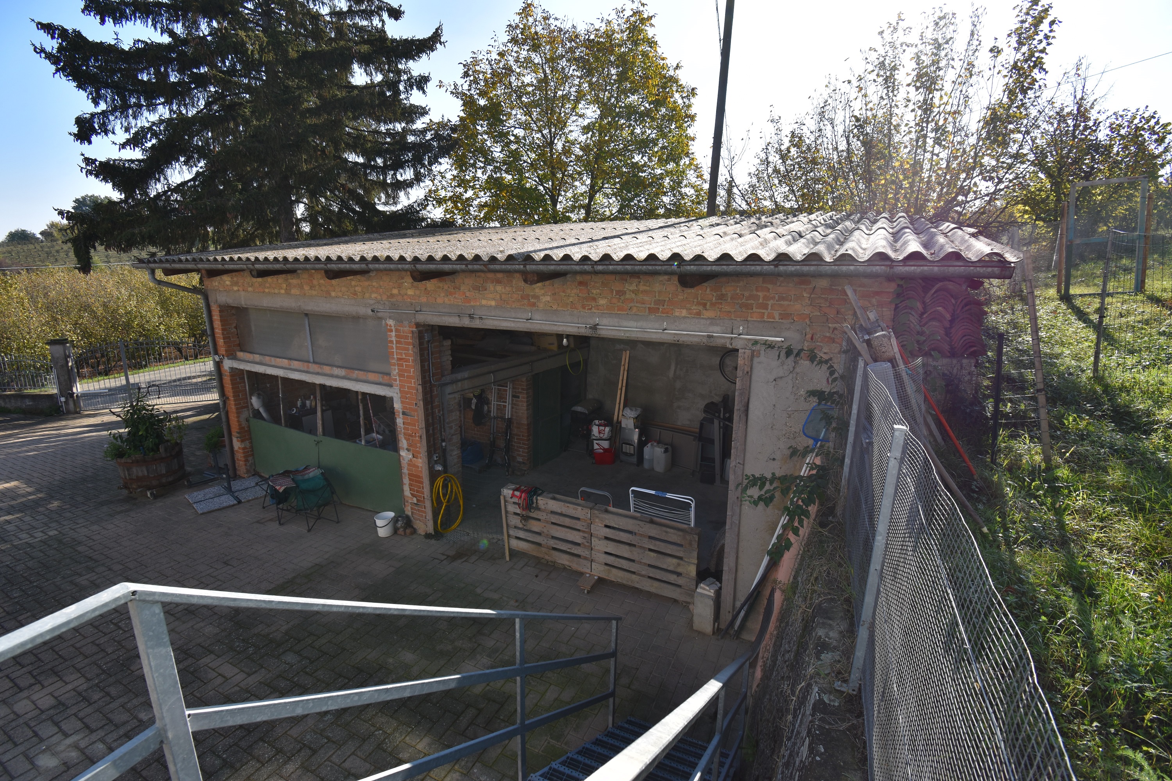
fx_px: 488
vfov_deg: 77.3
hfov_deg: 100.4
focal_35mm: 15
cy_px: 390
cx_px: 586
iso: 100
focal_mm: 10
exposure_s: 1/200
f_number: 7.1
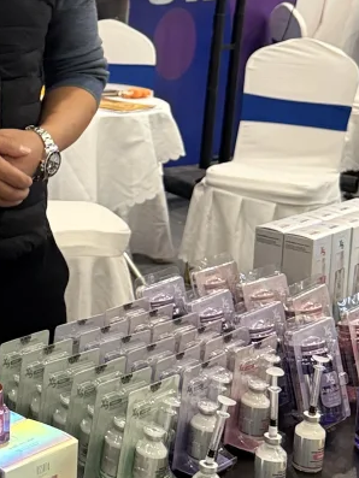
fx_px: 1202
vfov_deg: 22.2
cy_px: 95
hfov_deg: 15.5
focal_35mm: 87
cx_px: -204
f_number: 1.78
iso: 250
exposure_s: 1/50
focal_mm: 6.76
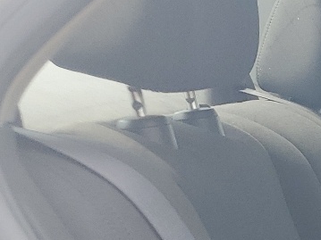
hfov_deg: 13.6
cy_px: 407
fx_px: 1075
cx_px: 701
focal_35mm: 116
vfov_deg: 11.9
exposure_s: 1/588
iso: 50
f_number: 1.5
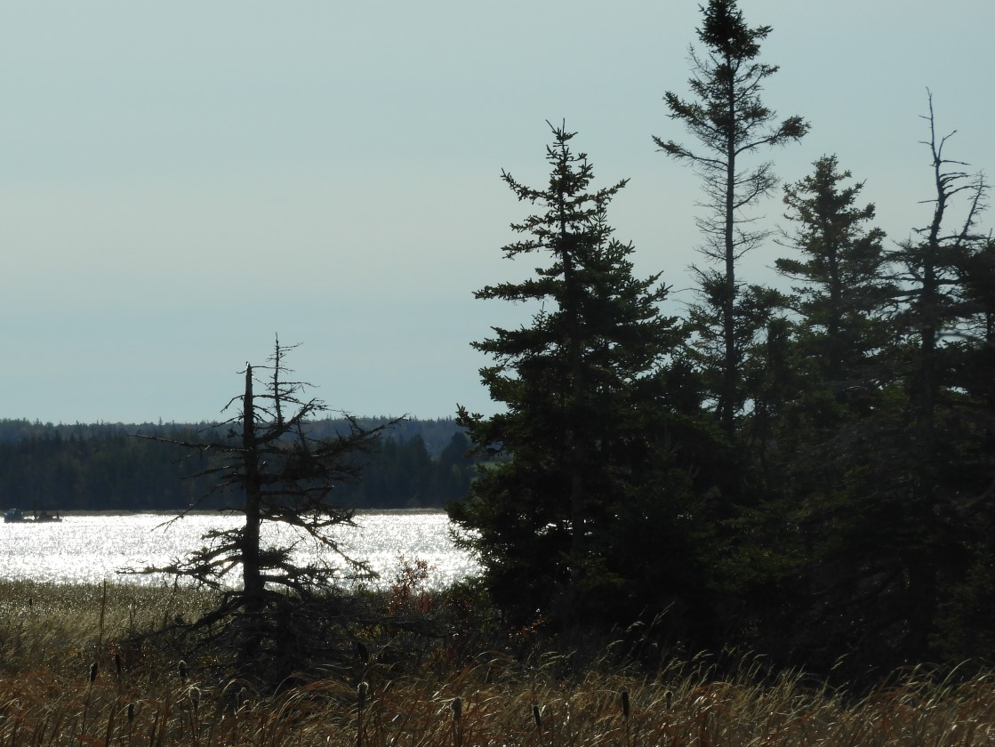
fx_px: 8137
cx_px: 384
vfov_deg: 5.3
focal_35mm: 283
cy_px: 449
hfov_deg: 7.0
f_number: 5.3
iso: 100
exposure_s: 1/1600
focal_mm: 39.4
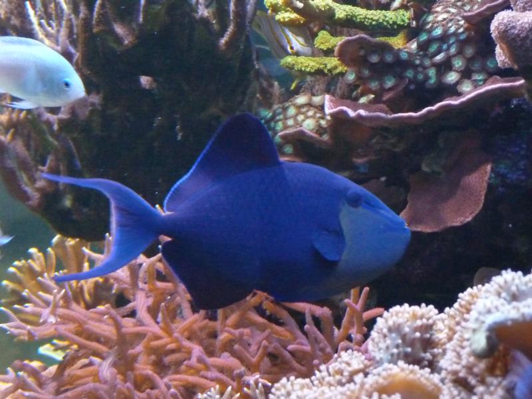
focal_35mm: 110
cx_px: 266
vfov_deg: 13.5
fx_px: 1691
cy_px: 200
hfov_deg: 17.9
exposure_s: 1/80
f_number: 3.4
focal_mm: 13.8
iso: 800
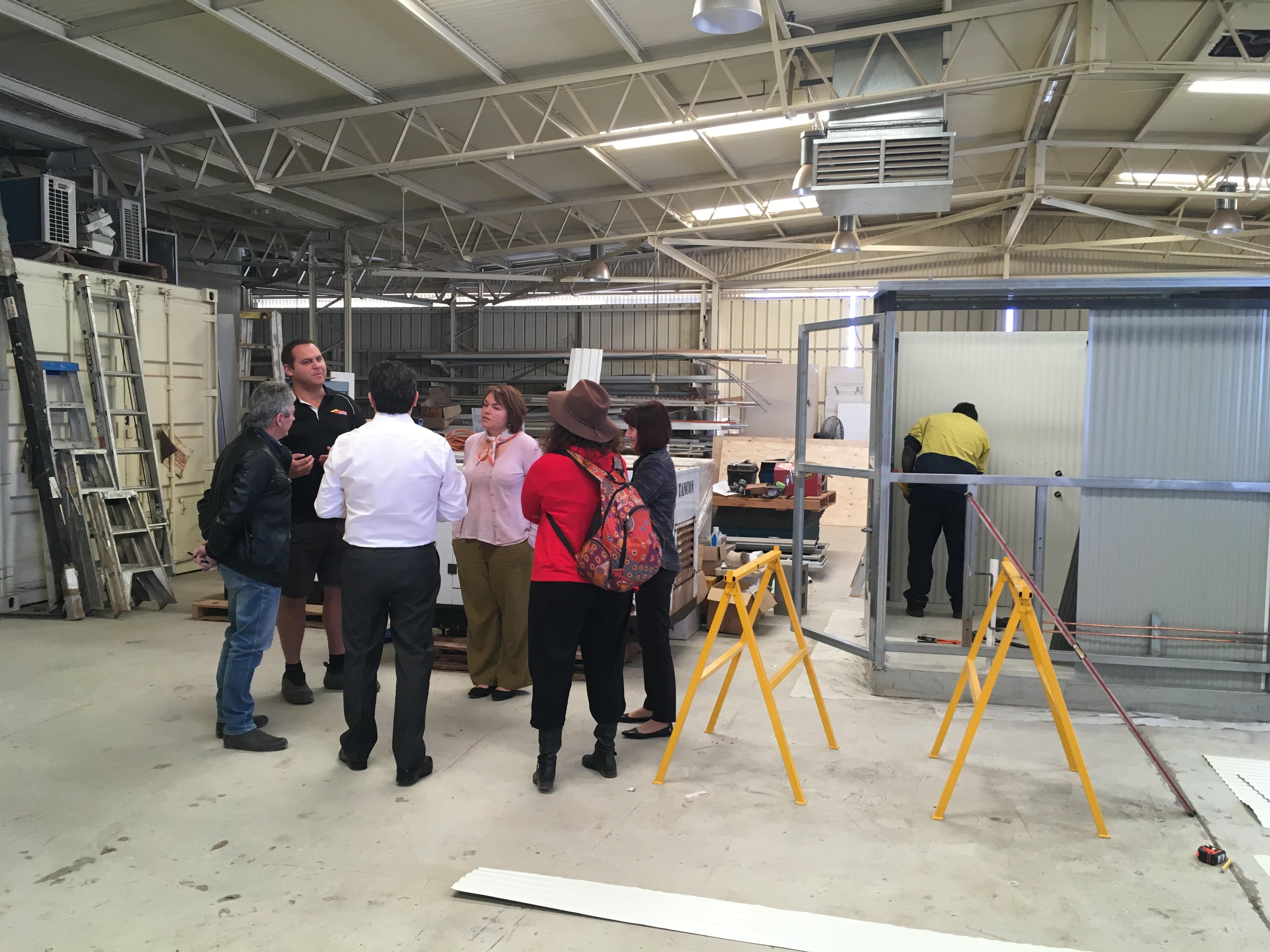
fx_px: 1064
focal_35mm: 29
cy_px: 476
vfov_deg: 48.2
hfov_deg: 61.7
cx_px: 635
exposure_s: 1/33
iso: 40
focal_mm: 4.15
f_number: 2.2
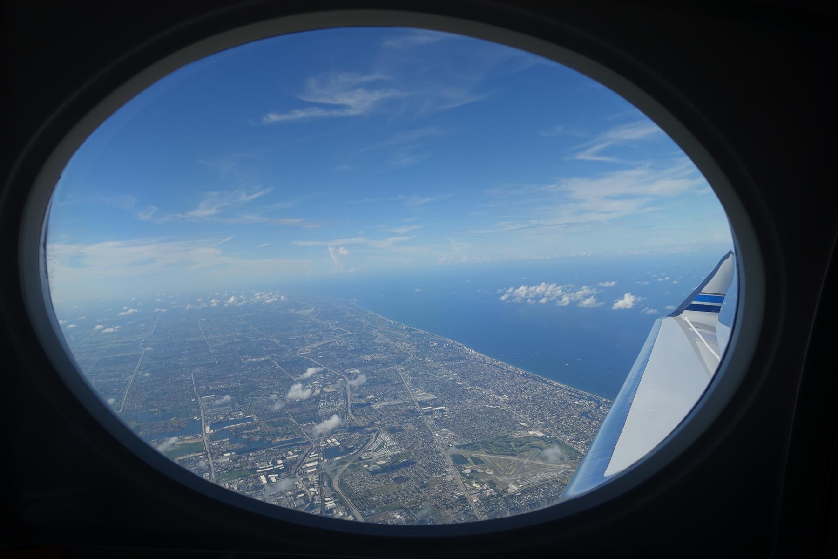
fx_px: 559
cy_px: 280
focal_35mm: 24
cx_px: 419
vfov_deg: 53.1
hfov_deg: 73.7
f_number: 4.5
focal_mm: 8.8
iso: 125
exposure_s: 1/80
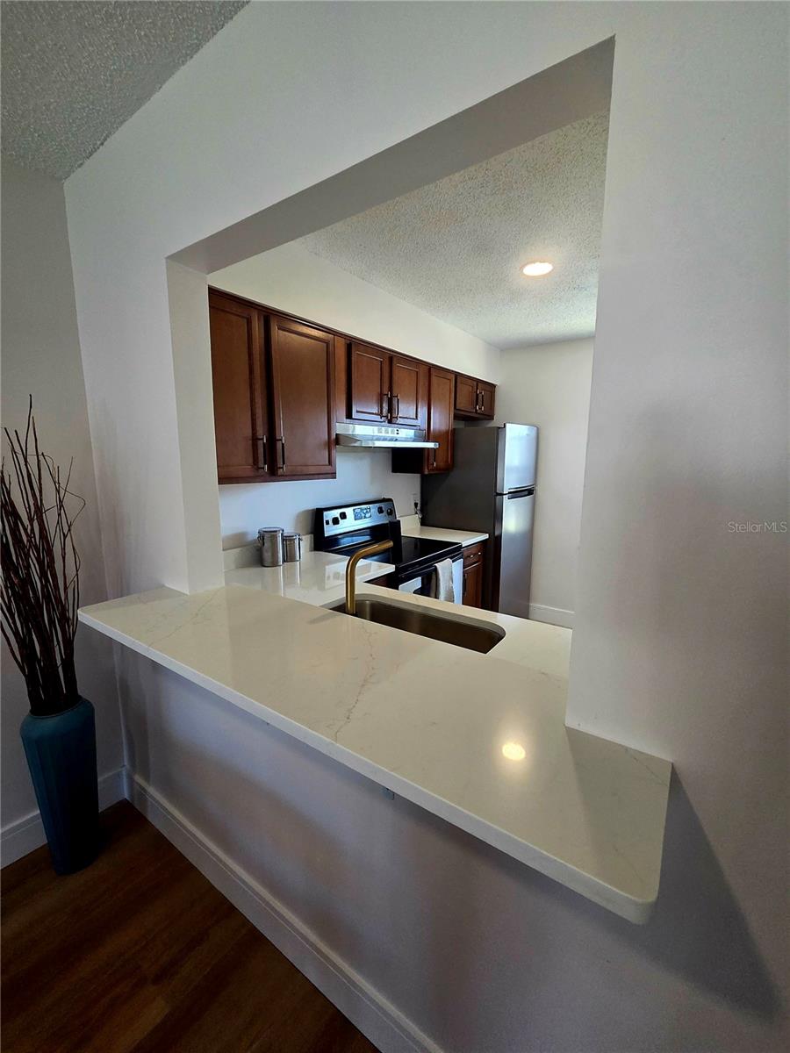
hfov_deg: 89.9
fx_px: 396
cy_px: 526
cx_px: 395
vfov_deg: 106.2
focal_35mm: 13
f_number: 2.2
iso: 250
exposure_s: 1/120
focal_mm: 2.2
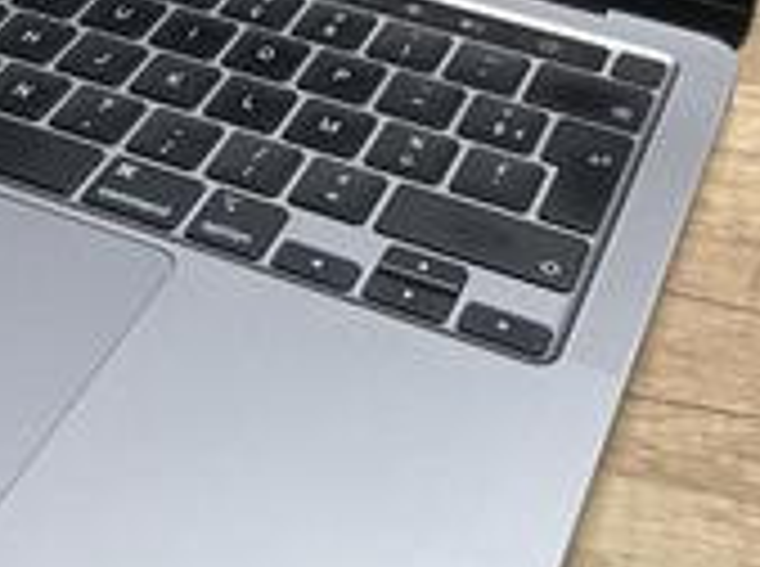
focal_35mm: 74
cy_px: -171
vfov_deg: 18.4
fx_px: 1621
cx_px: 252
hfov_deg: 26.2
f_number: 1.6
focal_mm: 5.1
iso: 125
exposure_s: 1/73
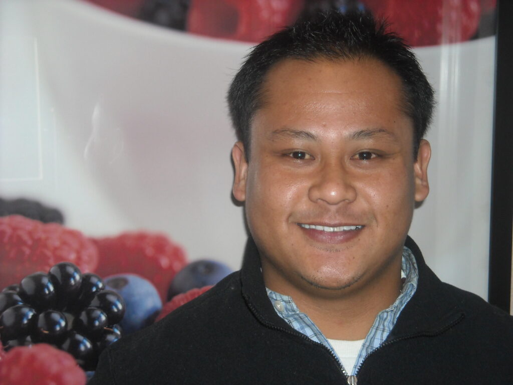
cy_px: 192
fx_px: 1126
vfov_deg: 19.4
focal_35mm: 76
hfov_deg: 25.7
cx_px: 256
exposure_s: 1/125
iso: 200
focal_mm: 12.3
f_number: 3.9
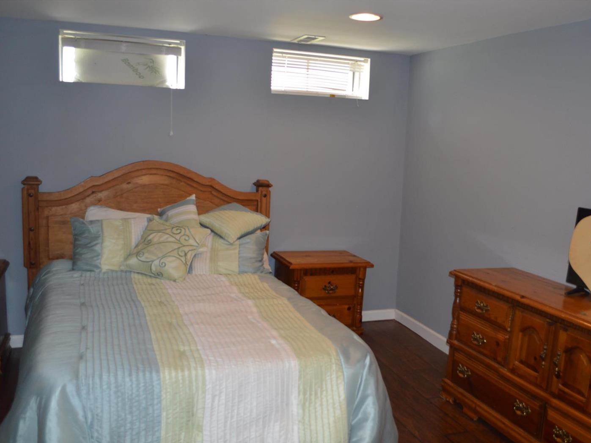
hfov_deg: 55.3
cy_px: 223
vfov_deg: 43.0
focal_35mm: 33
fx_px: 563
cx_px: 305
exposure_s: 1/60
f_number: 3.8
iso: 400
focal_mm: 20
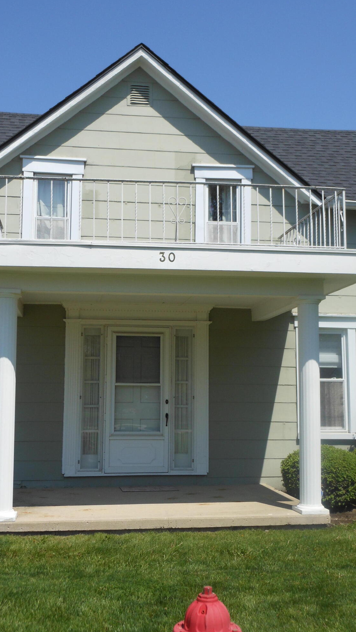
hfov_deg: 27.7
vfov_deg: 47.4
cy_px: 319
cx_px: 157
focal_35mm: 43
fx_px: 721
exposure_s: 1/640
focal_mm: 6.9
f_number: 4.3
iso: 80
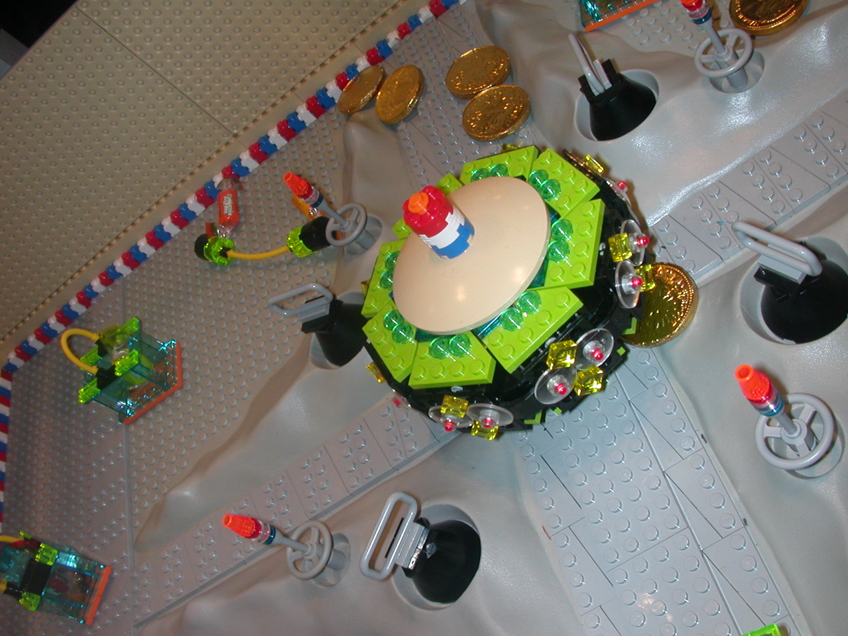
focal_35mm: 37
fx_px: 906
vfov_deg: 38.7
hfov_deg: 50.1
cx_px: 424
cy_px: 318
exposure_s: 1/30
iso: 100
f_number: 4.5
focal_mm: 5.6
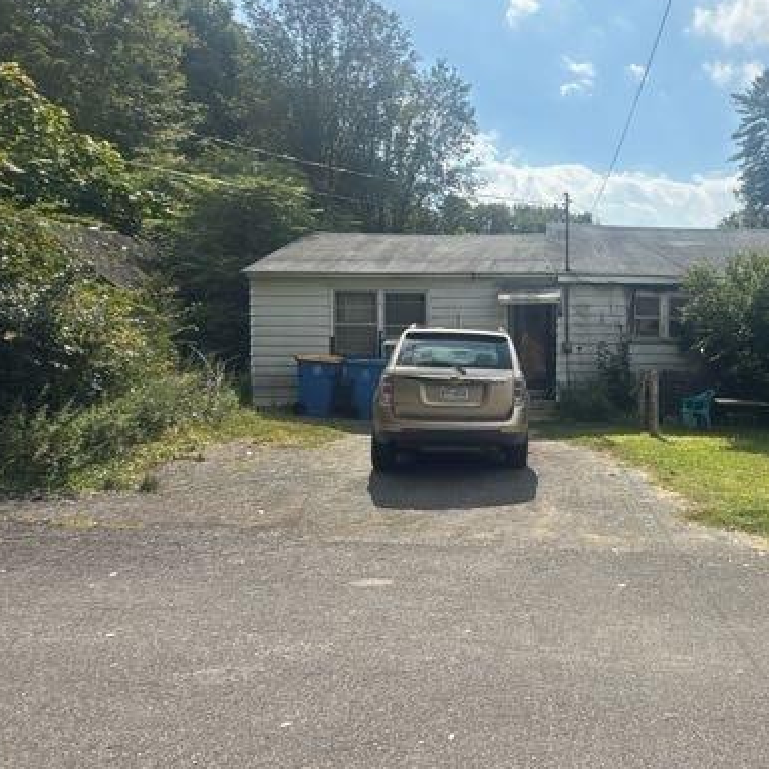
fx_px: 679
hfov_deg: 54.5
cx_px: 628
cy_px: 340
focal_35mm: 27
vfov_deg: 58.9
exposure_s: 1/3125
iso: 50
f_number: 2.2
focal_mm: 2.22
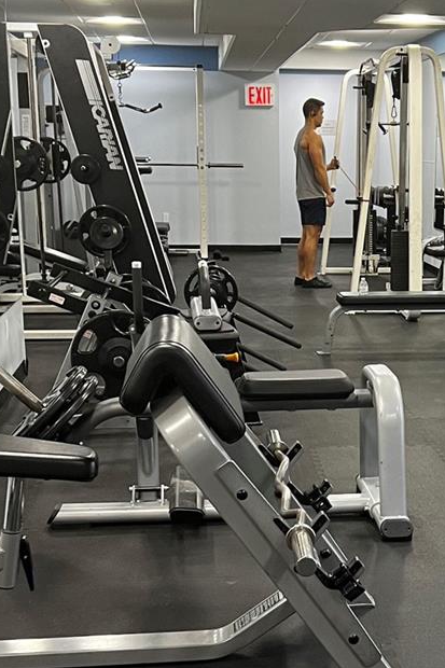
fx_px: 1243
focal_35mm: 67
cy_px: 446
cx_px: 383
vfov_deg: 29.9
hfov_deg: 20.0
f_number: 1.5
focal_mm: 5.7
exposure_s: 1/60
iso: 100
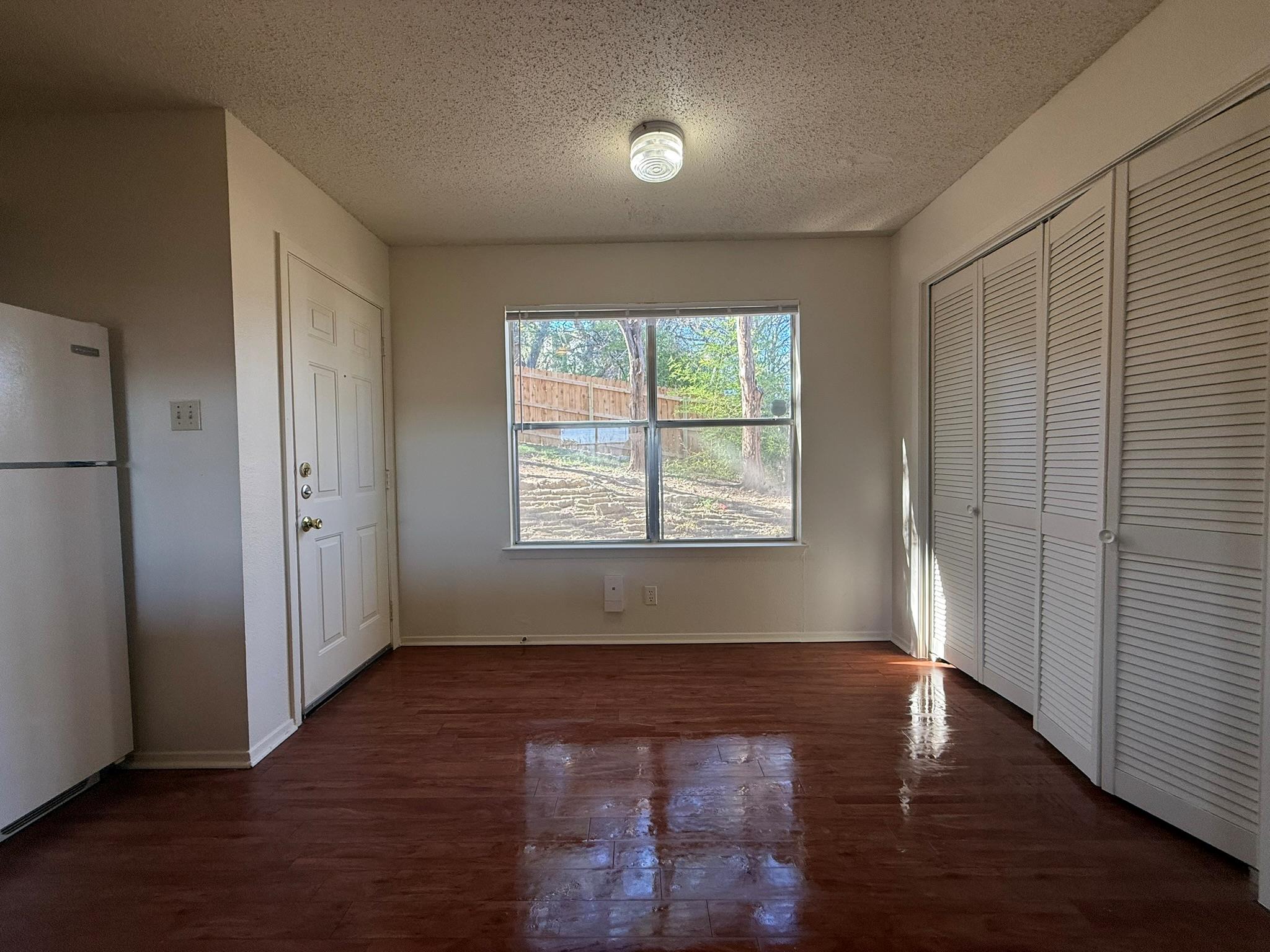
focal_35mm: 14
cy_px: 476
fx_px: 514
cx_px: 635
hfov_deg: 102.1
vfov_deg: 85.7
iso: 100
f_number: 2.2
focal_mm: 2.22
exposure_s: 1/120
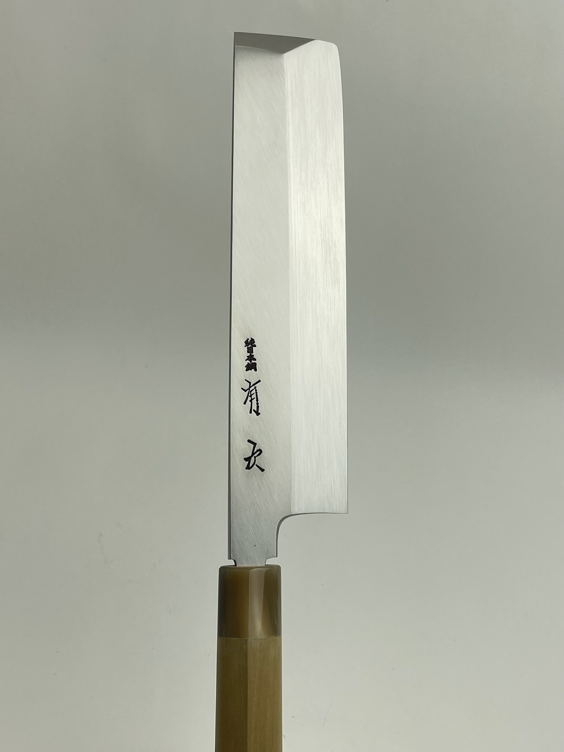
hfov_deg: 53.1
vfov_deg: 67.3
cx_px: 282
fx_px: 565
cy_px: 376
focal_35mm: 26
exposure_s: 1/707
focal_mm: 4.2
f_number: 1.6
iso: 32
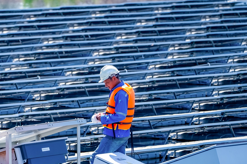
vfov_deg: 2.7
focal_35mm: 517
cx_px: 65
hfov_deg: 4.0
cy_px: 118
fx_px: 3545
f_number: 6.3
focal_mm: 292.5
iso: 100
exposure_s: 1/320
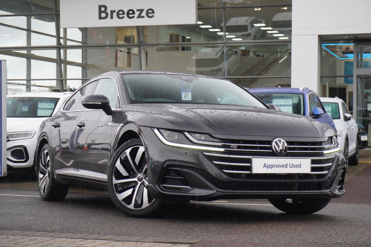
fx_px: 772
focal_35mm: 75
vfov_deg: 18.2
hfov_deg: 27.0
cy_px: 124
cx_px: 186
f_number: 5.6
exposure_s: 1/200
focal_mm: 50
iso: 800
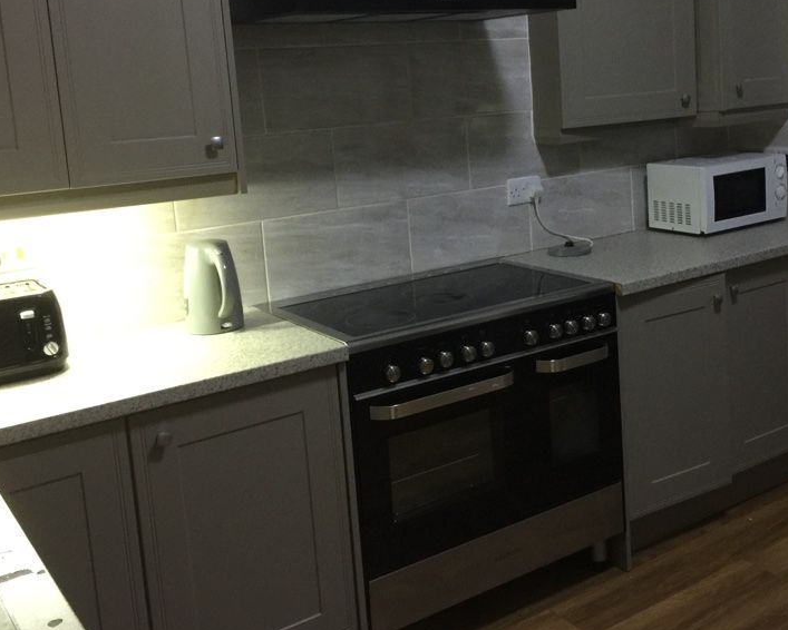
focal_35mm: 41
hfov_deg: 44.5
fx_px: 956
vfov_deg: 36.2
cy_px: 216
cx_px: 478
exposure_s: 1/10
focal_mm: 4.15
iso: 100
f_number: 2.2
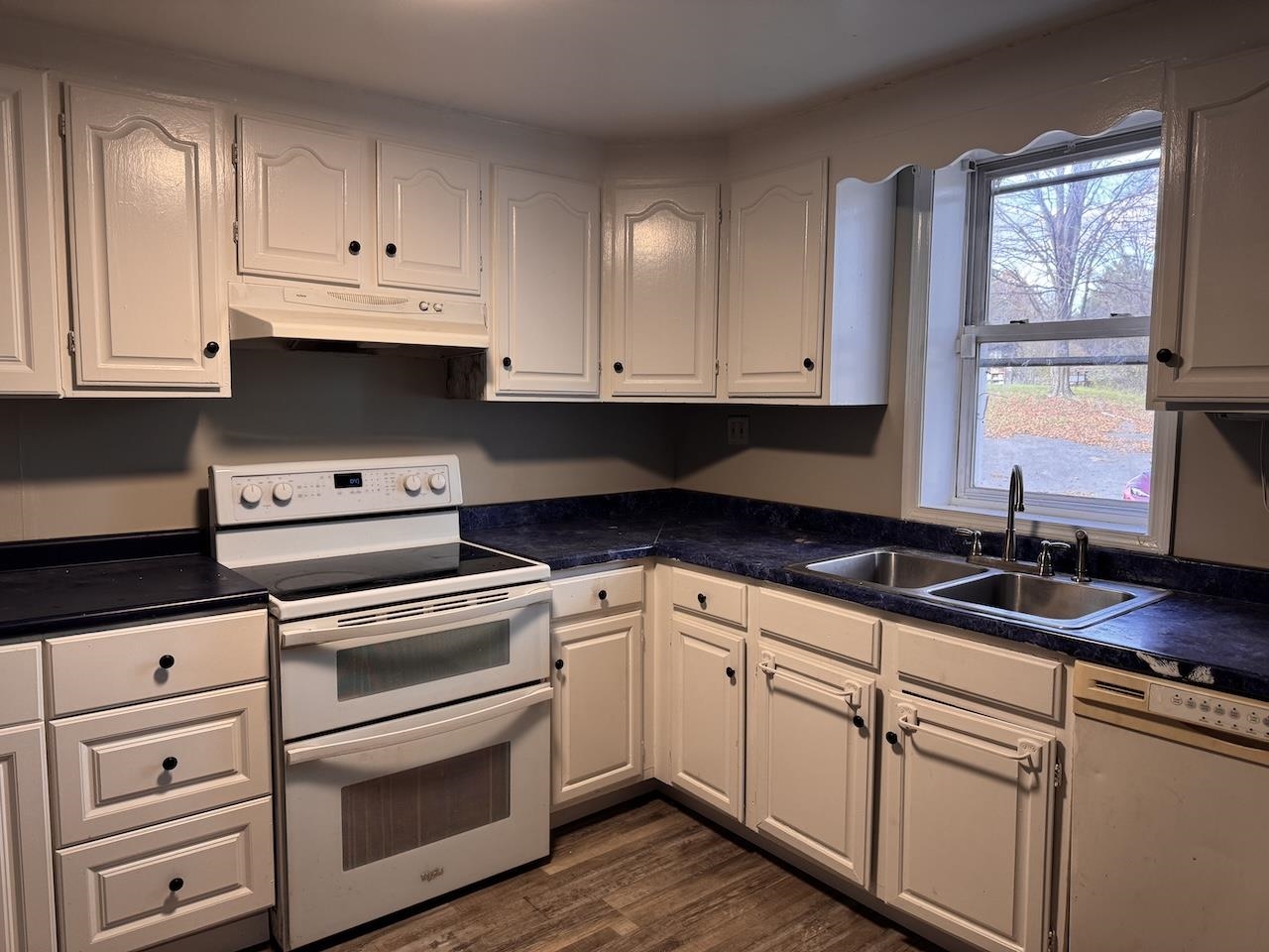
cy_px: 476
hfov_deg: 71.6
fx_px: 880
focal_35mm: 24
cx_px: 634
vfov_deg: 56.8
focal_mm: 6.76
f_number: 1.78
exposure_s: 1/60
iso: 160
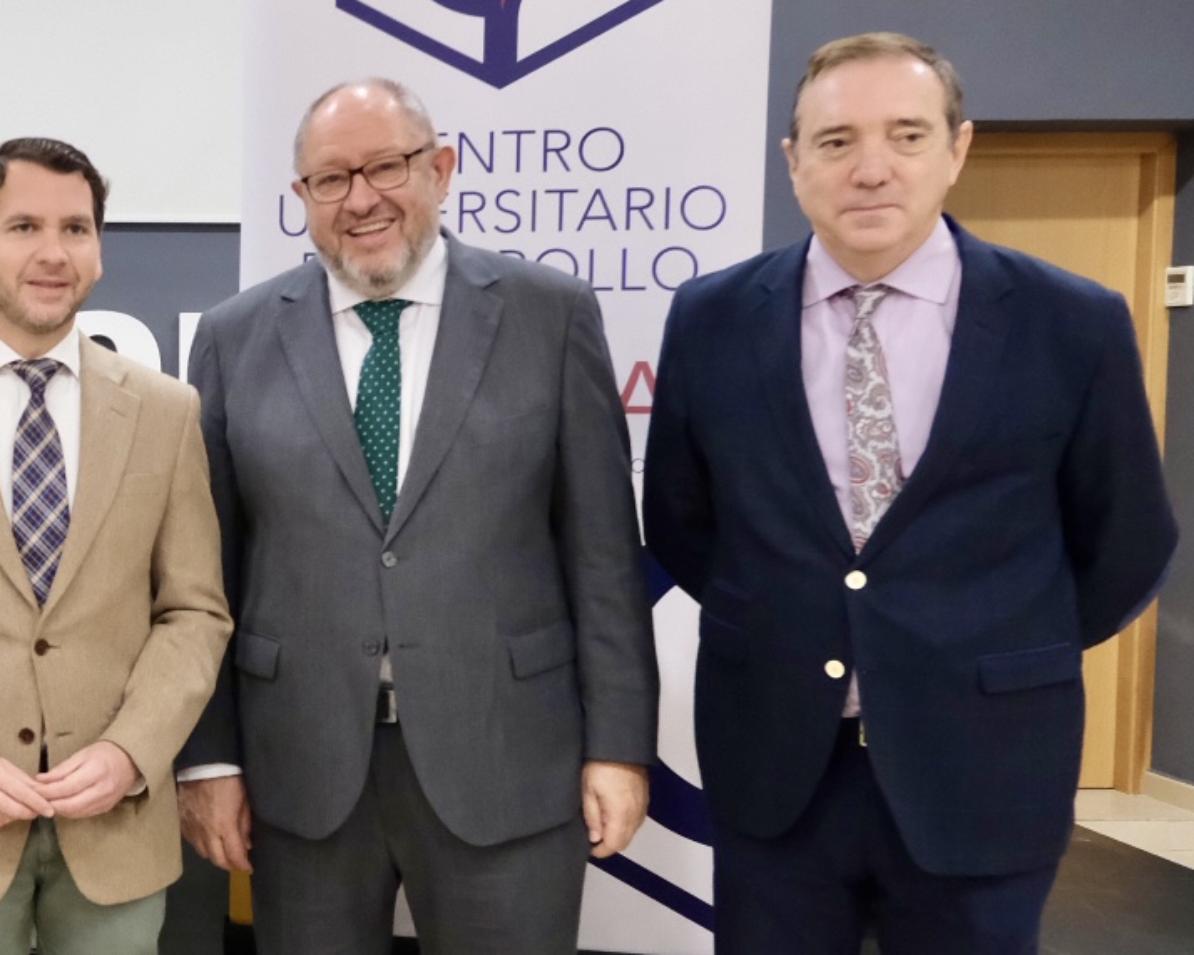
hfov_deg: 30.9
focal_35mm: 56
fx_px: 1979
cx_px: -25
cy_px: 554
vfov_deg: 27.1
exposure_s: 1/50
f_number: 4
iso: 3200
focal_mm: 16
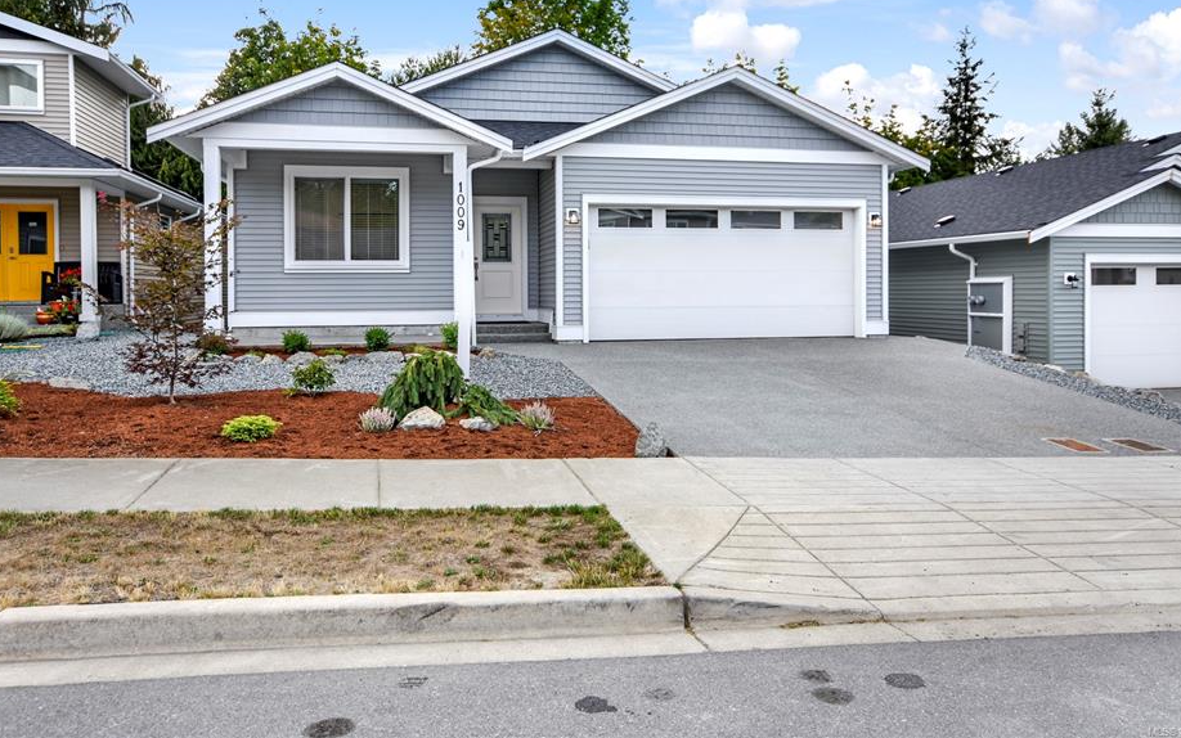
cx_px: 562
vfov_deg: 48.1
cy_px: 301
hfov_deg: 71.3
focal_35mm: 26
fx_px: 823
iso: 100
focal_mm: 15
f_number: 7.1
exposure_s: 1/40
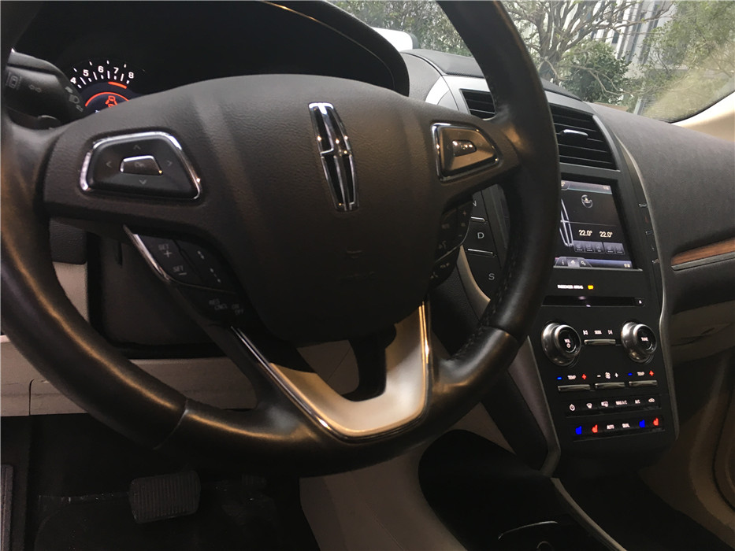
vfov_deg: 48.2
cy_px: 276
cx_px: 368
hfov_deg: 61.7
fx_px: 616
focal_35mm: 29
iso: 80
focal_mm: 4.15
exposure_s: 1/33
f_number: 2.2
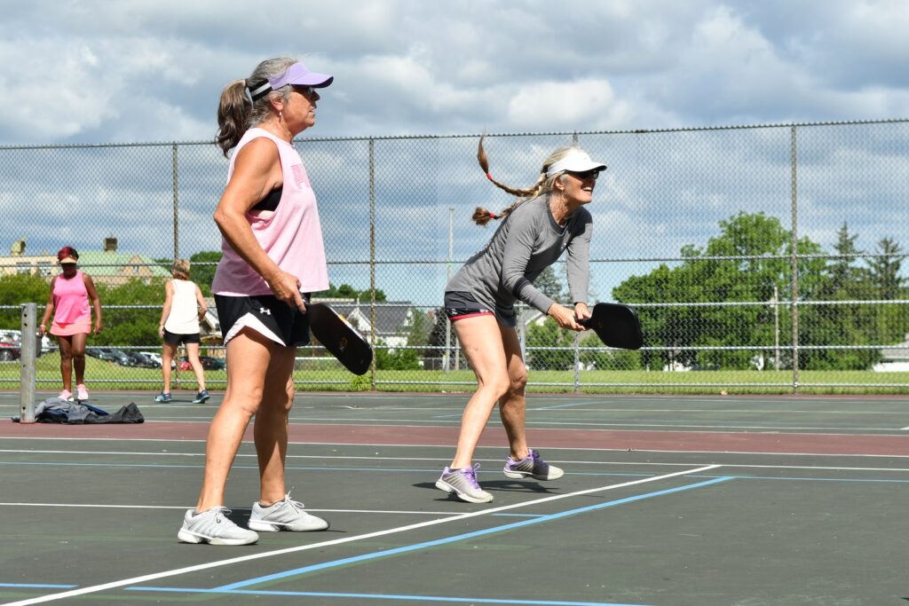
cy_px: 303
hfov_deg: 21.2
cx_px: 454
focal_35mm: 96
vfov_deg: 14.3
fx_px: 2424
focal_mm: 48
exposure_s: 1/1600
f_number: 7.1
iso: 250
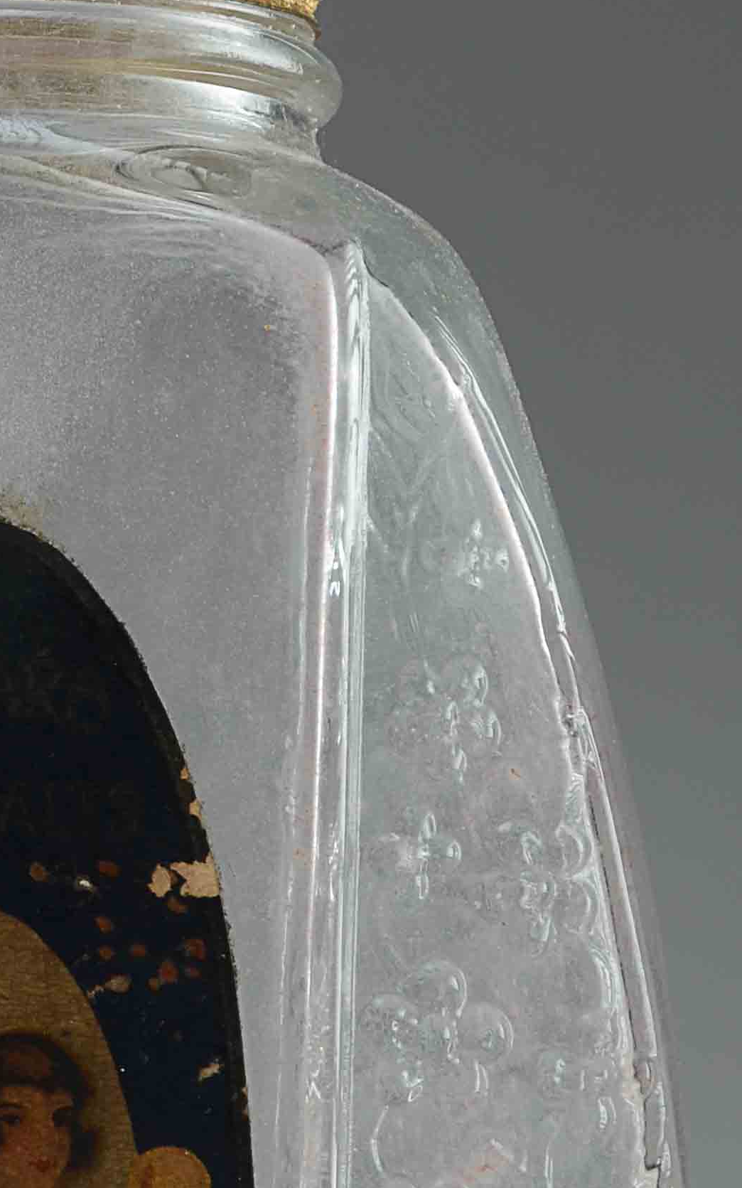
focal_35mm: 162
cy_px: 1076
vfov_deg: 12.8
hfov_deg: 8.0
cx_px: -60
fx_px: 5243
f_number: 13
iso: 100
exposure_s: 1/80
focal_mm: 36
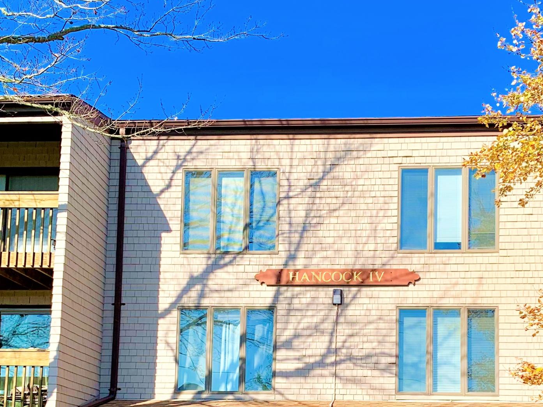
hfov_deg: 34.2
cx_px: 341
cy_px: 386
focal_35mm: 56
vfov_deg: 25.1
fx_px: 879
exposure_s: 1/1490
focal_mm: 4.25
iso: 25
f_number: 1.8
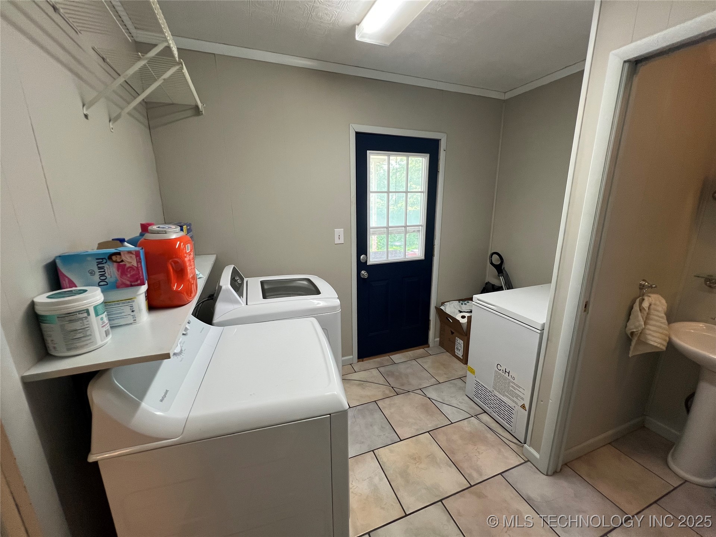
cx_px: 358
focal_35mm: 13
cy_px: 268
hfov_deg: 106.2
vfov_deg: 89.9
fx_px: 269
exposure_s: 1/120
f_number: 1.8
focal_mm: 1.57
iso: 250
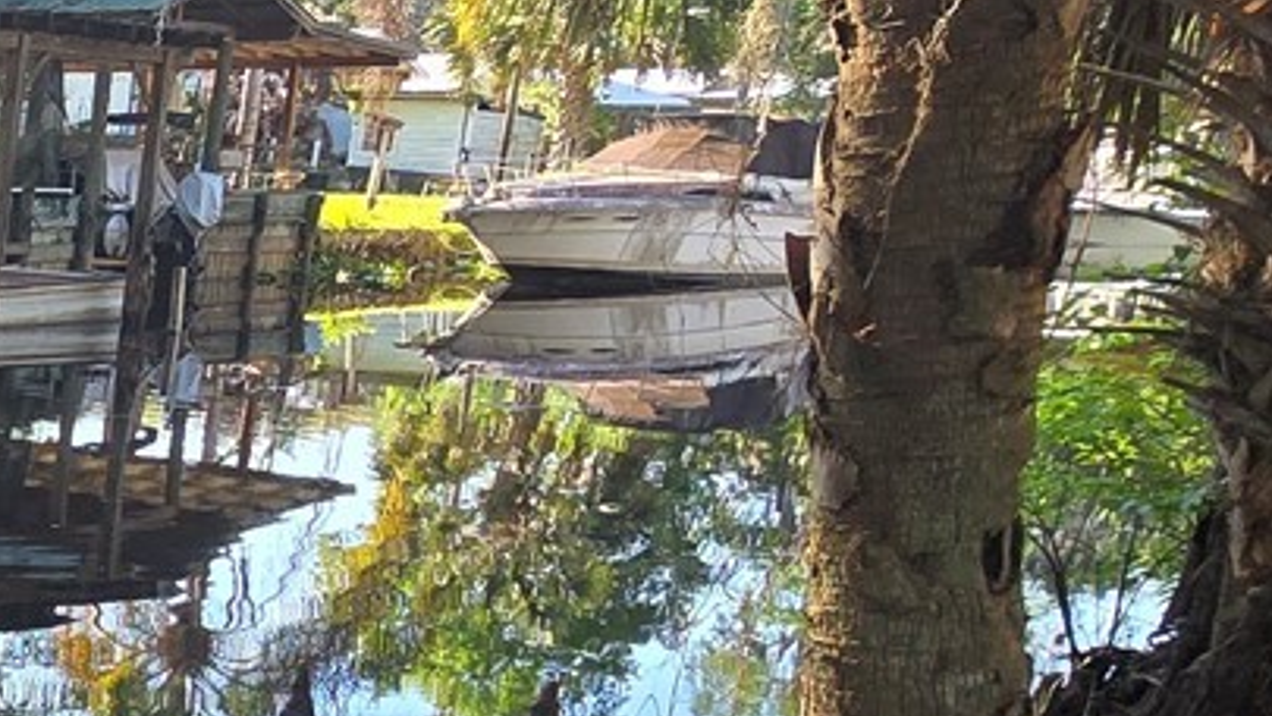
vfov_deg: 20.9
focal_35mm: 56
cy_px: 691
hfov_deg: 26.9
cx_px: -619
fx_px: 1889
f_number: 2.2
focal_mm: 2.2
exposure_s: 1/265
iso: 50
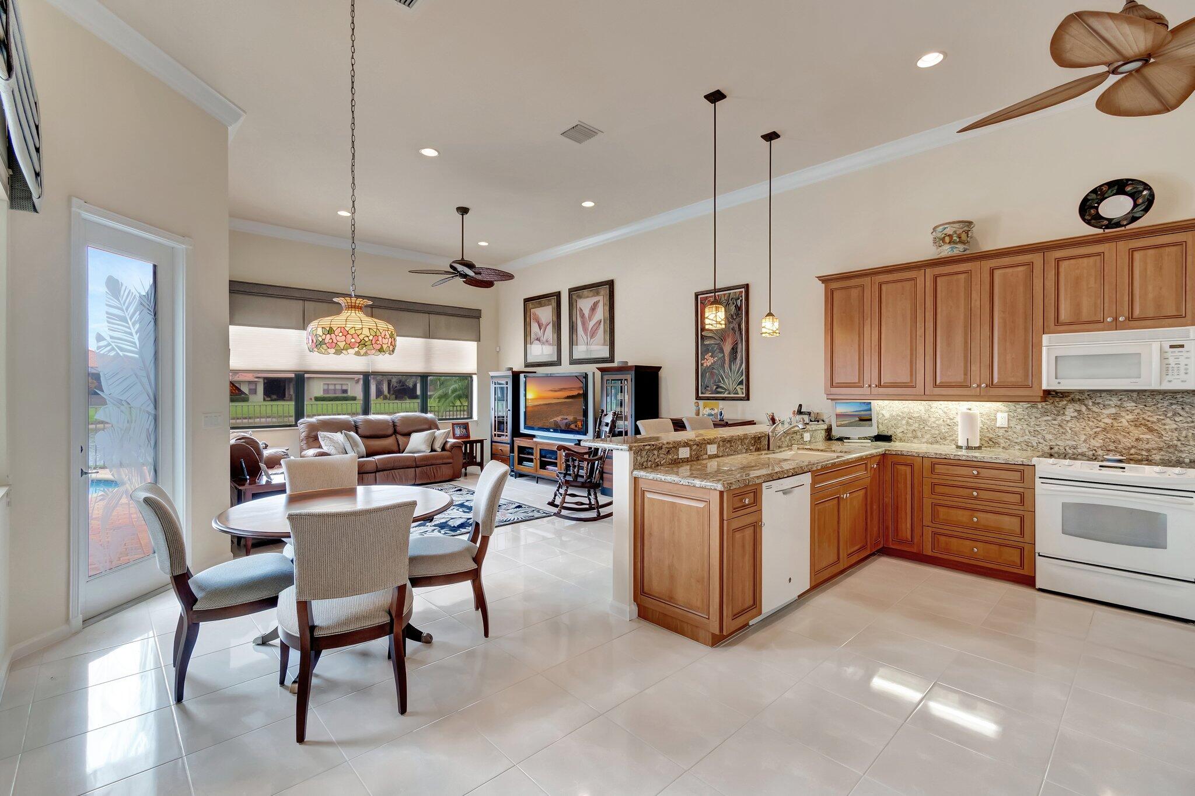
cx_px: 598
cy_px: 398
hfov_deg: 100.4
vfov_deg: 77.3
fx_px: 498
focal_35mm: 15
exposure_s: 1/15
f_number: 8
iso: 1000
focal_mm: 10
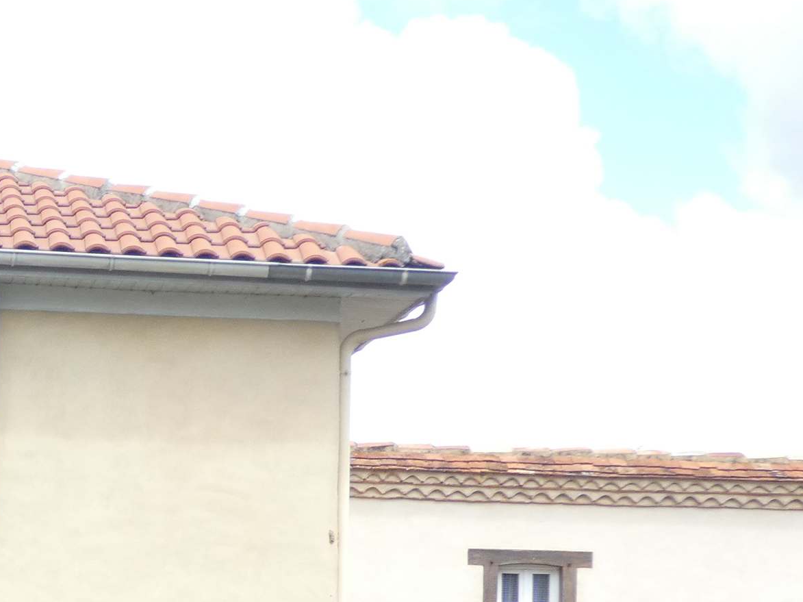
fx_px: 2597
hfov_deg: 16.7
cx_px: -205
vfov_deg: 12.8
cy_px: 757
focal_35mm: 112
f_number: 3.5
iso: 80
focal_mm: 6.8
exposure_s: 1/400
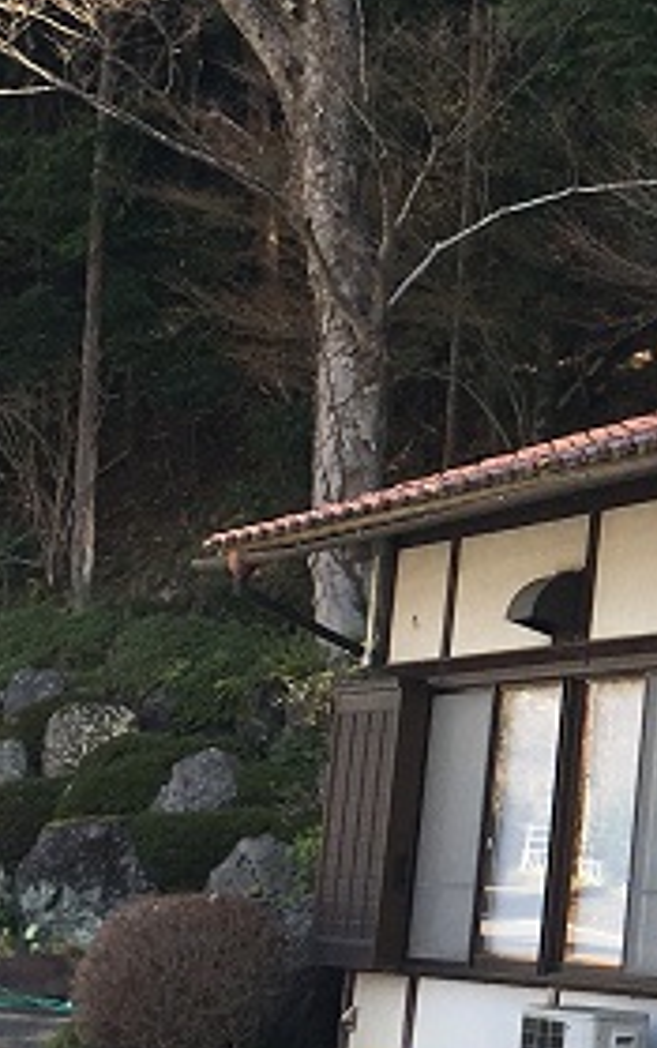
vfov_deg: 18.9
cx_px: 1273
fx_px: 3143
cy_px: 334
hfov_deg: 11.0
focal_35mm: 110
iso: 25
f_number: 2.2
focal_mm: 4.15
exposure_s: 1/346
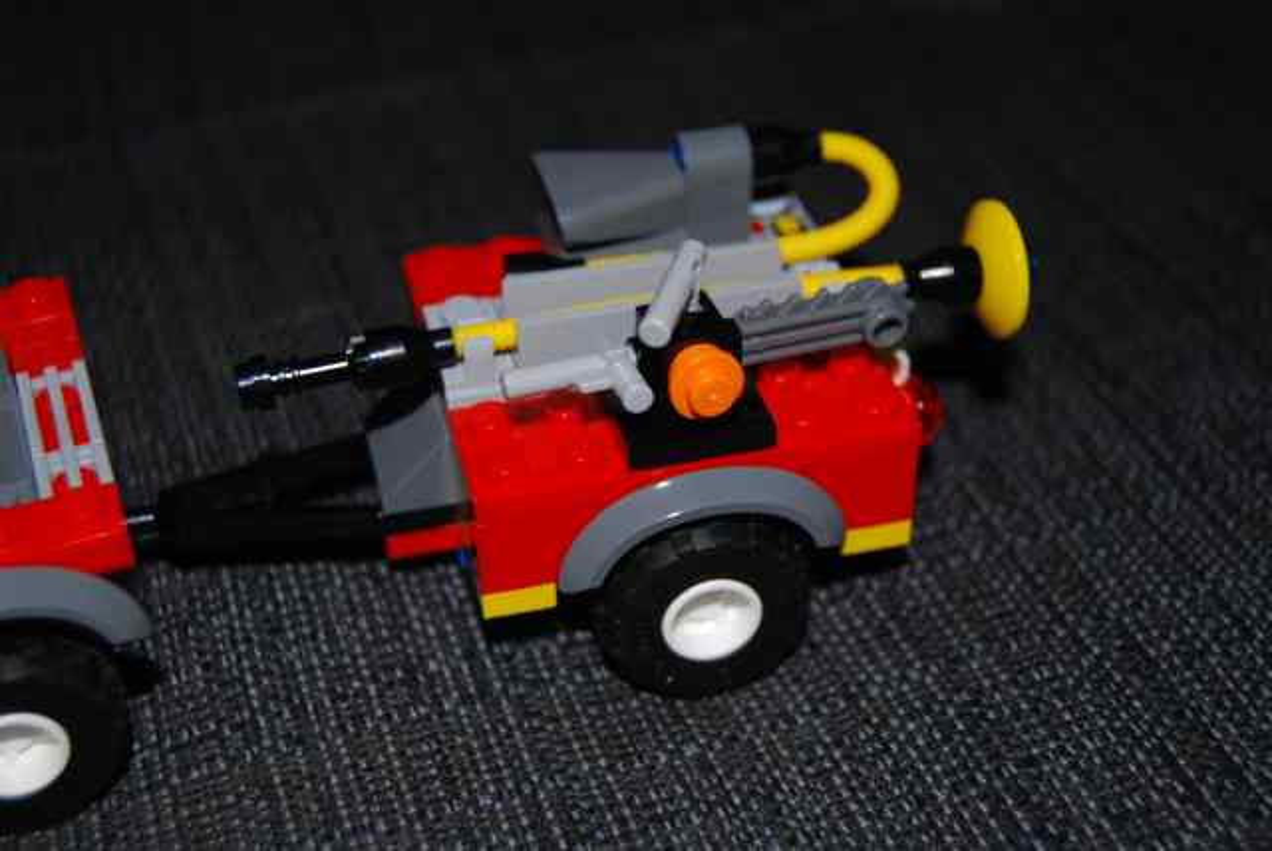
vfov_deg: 23.8
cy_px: 426
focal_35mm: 57
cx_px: 636
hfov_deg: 35.0
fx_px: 2016
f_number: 5
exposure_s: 1/60
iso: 200
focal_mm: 38
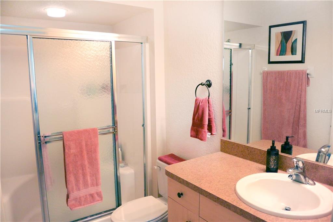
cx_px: 166
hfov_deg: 67.4
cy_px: 111
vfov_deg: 47.9
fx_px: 250
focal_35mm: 27
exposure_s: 1/100
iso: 400
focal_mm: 10
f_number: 3.5
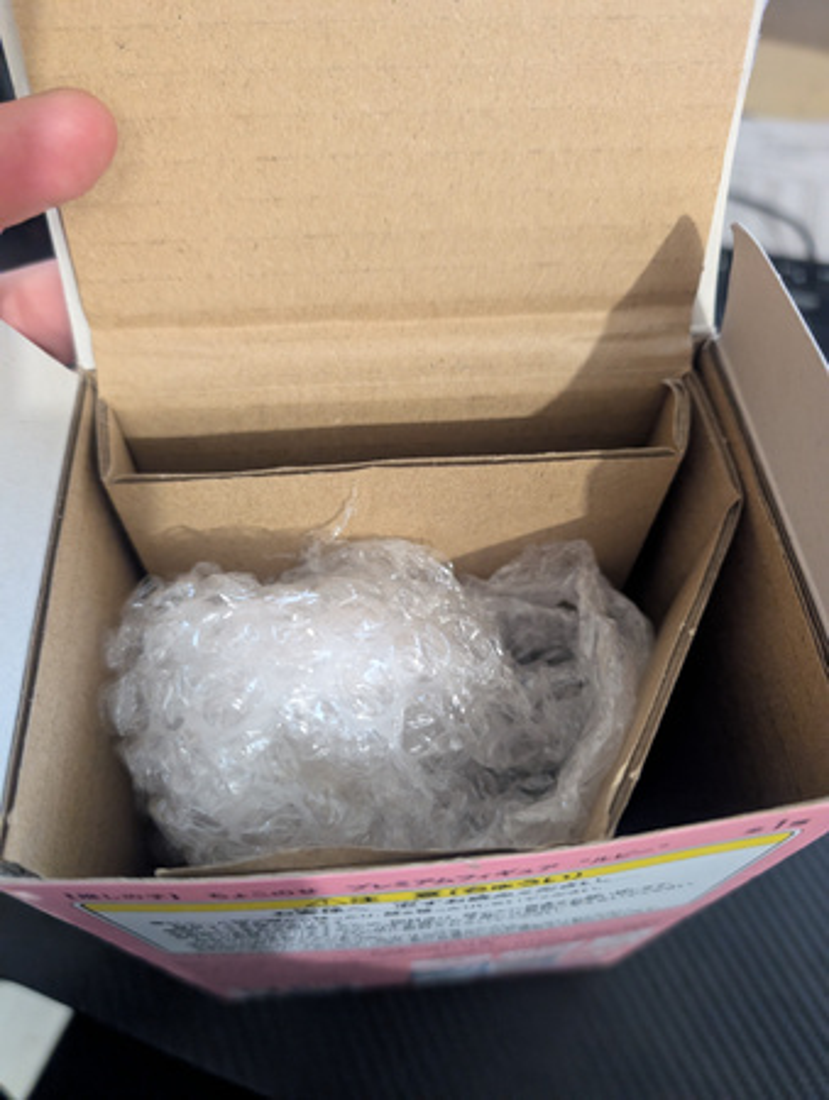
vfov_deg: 71.5
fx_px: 764
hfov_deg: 57.0
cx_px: 414
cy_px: 550
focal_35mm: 24
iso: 1347
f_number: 1.68
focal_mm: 6.9
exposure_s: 1/52.3
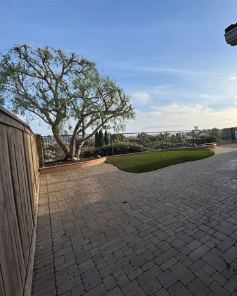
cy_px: 147
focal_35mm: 19
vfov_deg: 83.3
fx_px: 167
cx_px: 196
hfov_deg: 63.5
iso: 50
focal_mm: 2.22
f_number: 2.2
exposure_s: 1/2083
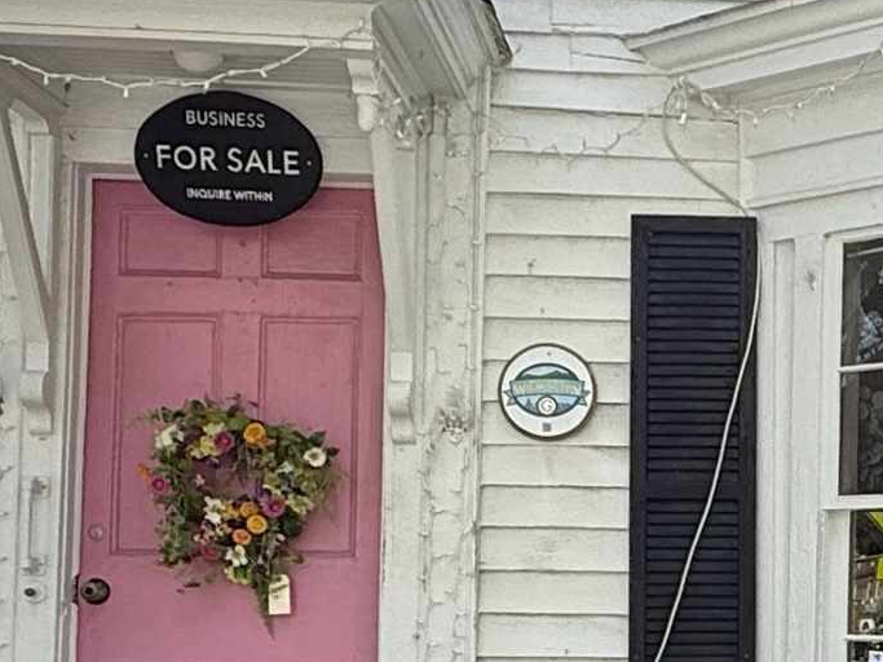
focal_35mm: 63
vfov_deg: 23.1
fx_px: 1607
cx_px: 930
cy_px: 460
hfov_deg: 28.4
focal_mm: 2.22
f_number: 2.2
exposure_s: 1/1087
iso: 50
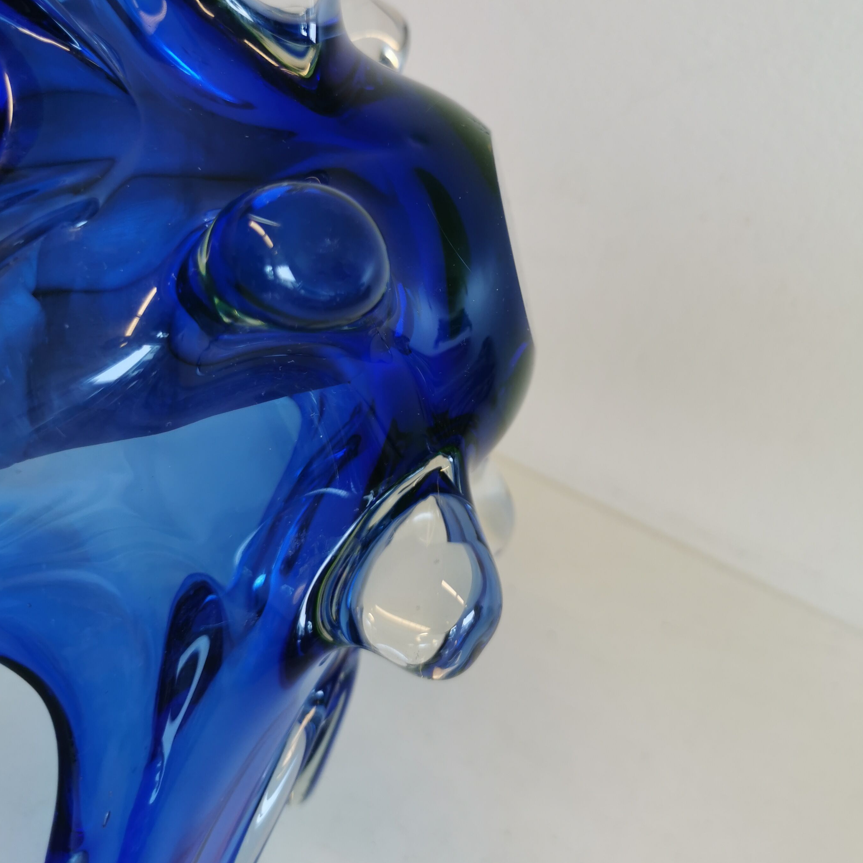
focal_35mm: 32
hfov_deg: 51.1
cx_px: 430
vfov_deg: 50.4
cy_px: 309
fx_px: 903
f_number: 1.6
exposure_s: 1/116
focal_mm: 5.56
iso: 50
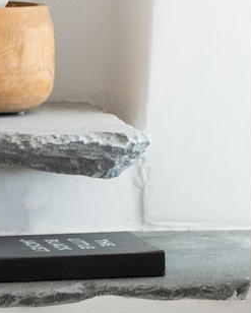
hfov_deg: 4.3
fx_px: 3292
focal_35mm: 355
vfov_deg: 5.4
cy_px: -83
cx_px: -190
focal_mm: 36
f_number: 7.1
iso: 640
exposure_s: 1/160
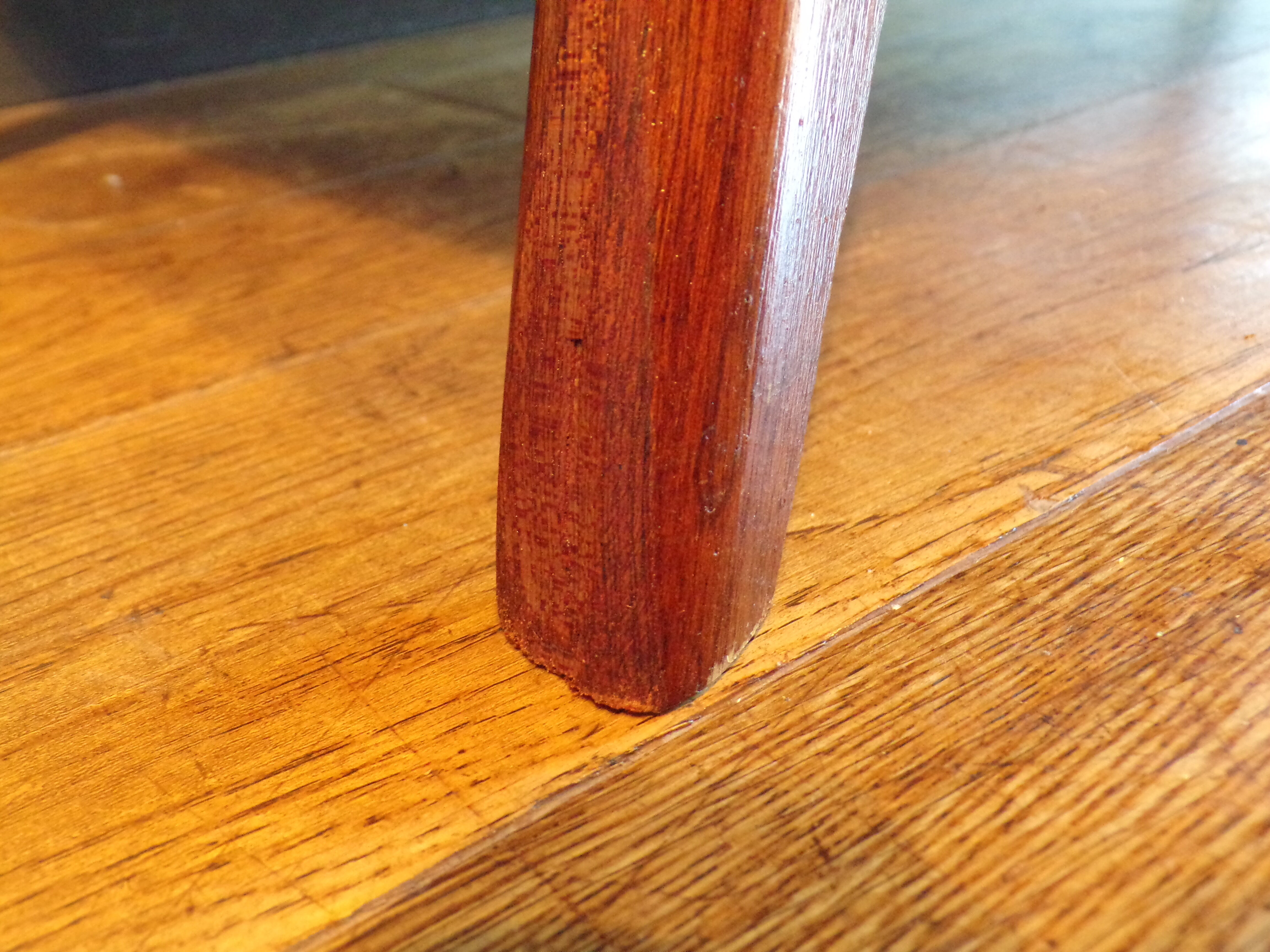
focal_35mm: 32
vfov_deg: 44.2
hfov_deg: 56.8
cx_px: 635
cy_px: 476
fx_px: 1174
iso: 753
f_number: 3.2
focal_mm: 5.8
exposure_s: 1/17
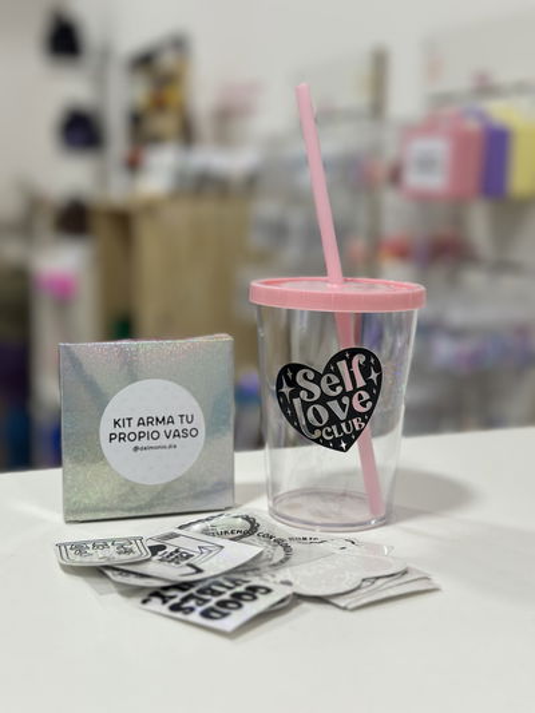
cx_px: 268
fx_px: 989
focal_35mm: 48
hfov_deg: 30.3
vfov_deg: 39.6
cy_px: 356
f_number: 1.78
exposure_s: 1/90
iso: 160
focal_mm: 6.86
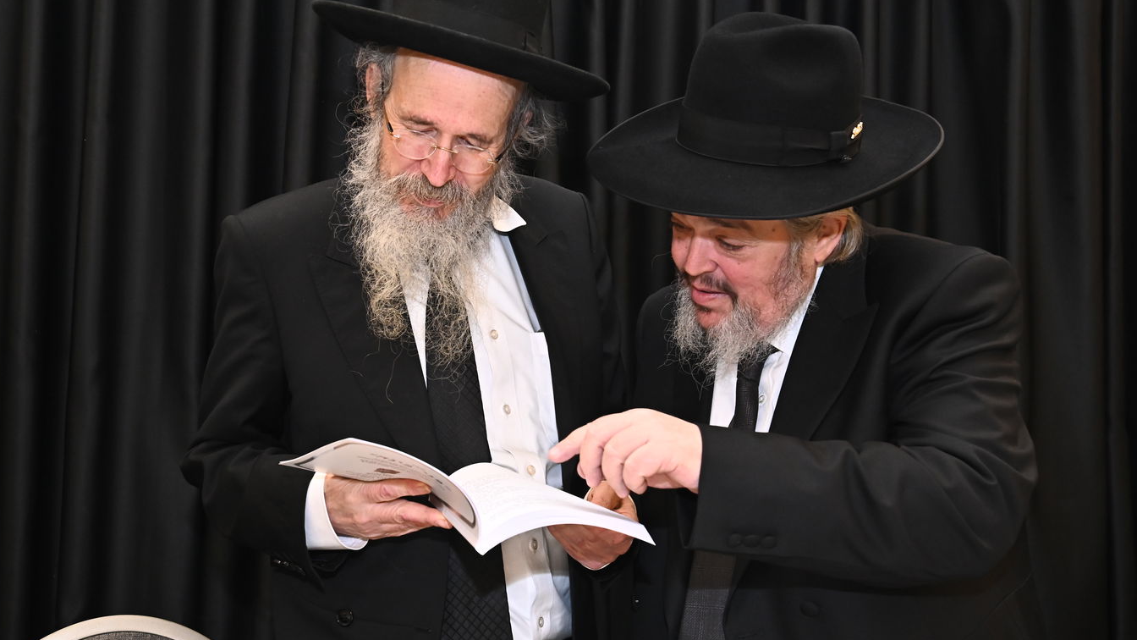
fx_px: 1447
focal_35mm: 48
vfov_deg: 24.9
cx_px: 566
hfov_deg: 42.9
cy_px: 312
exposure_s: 1/200
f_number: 8
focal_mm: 44
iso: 3200
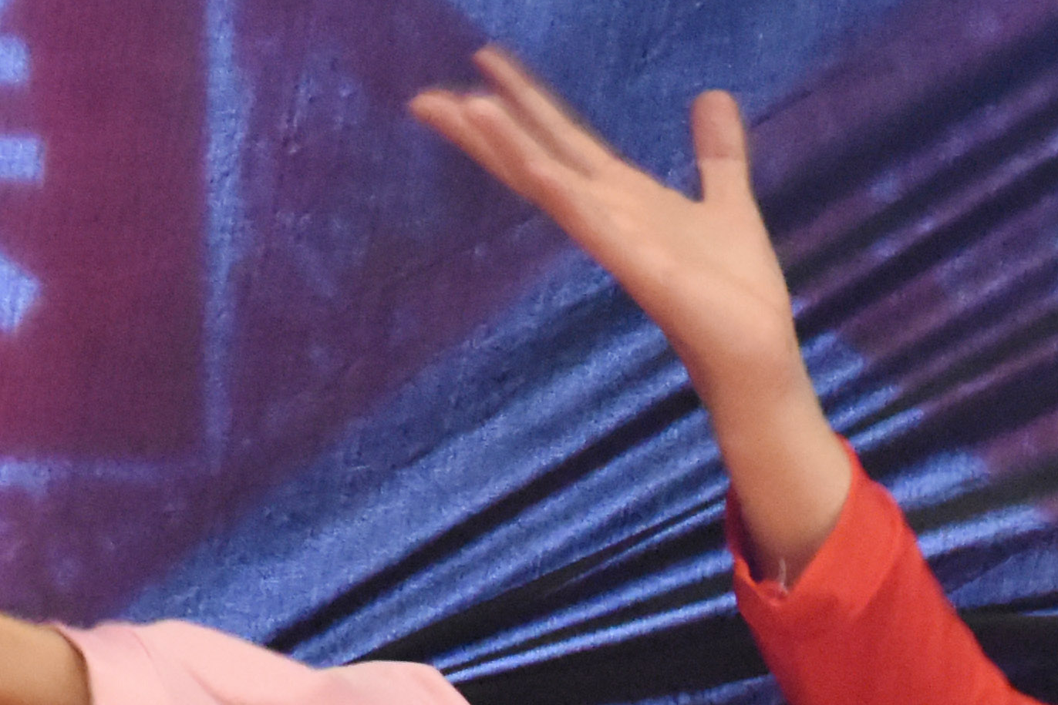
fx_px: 18315
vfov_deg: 2.2
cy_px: 1297
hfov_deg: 3.3
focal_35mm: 623
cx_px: 808
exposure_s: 1/30
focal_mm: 95
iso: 7200
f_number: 5.3
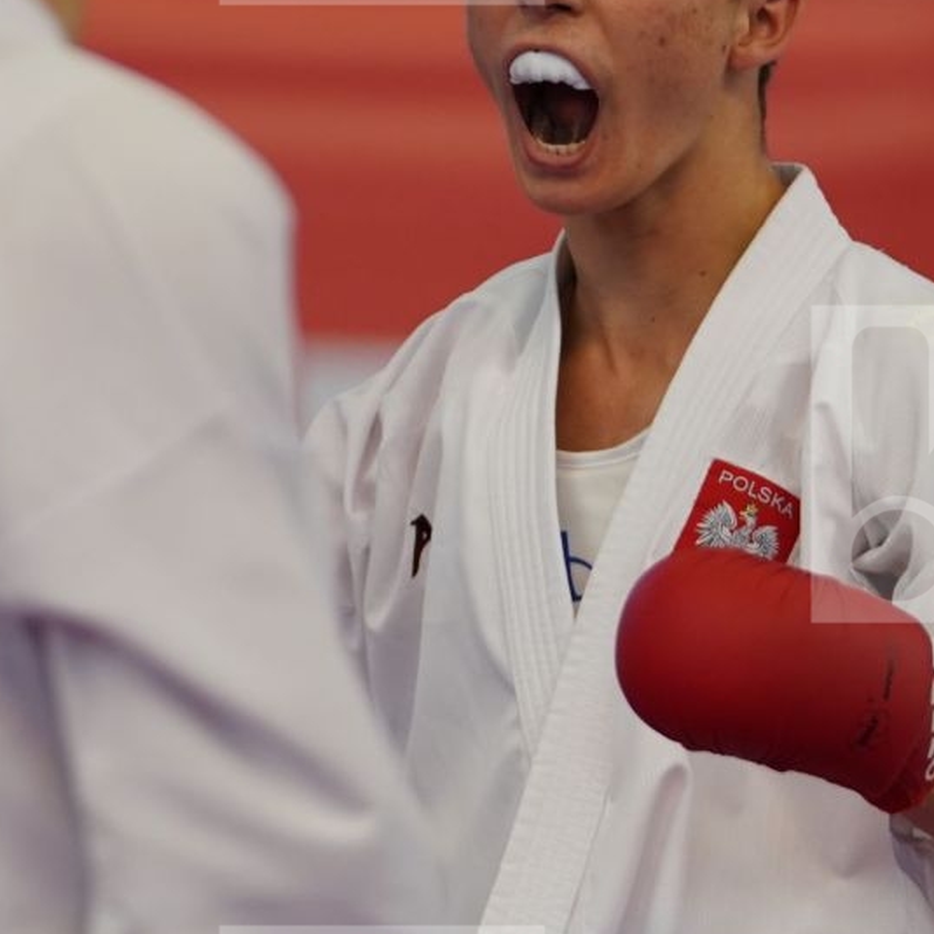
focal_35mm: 480
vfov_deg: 3.7
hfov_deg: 3.7
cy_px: 464
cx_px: 382
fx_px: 14653
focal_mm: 168
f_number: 2.8
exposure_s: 1/1000
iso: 1000
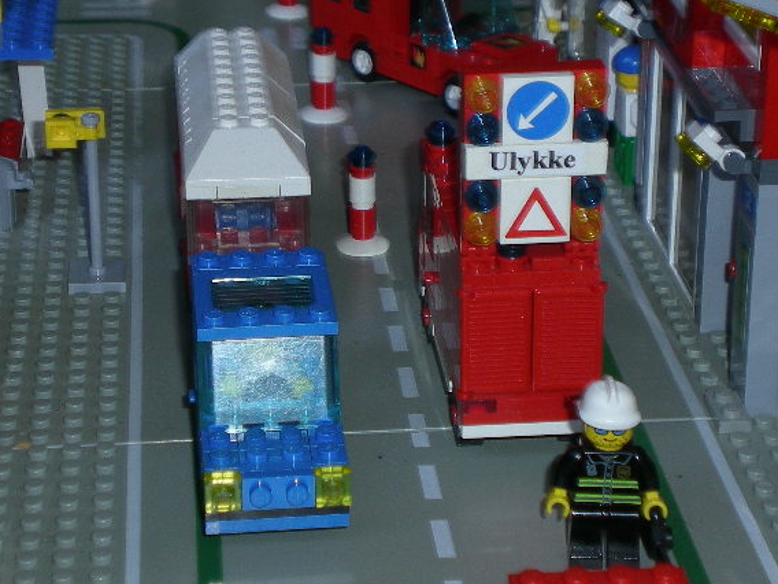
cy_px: 210
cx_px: 355
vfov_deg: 14.6
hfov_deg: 19.4
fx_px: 2270
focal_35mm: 101
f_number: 3.9
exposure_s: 1/30
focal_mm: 9.3
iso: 50
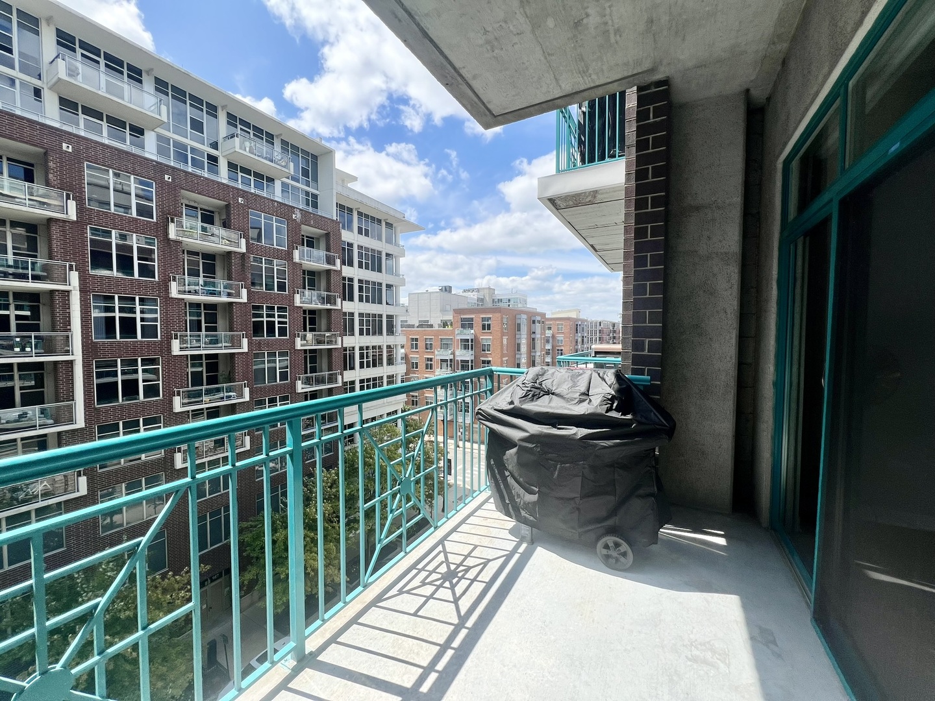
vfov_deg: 89.9
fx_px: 351
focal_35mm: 13
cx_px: 468
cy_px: 350
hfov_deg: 106.2
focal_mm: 1.57
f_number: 1.8
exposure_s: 1/1376
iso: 32
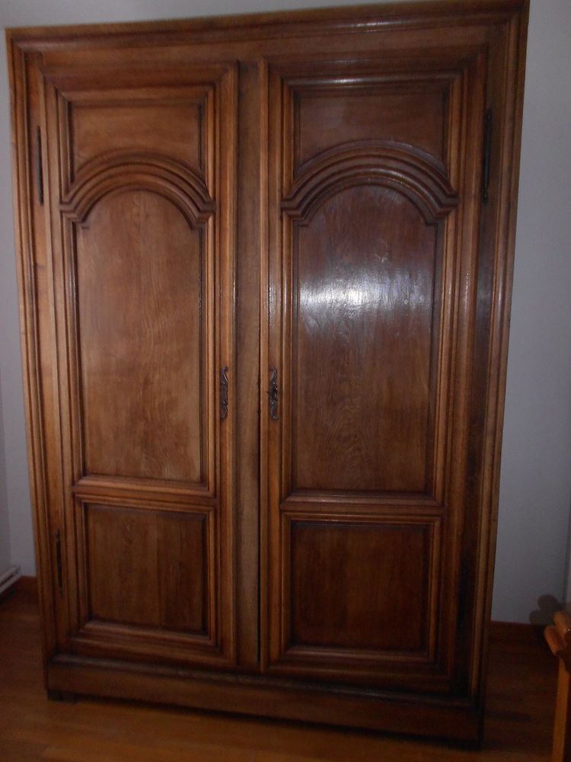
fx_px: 572
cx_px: 286
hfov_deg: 53.1
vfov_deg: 67.3
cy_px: 381
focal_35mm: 26
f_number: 3.2
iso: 200
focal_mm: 4.6
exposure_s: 1/25
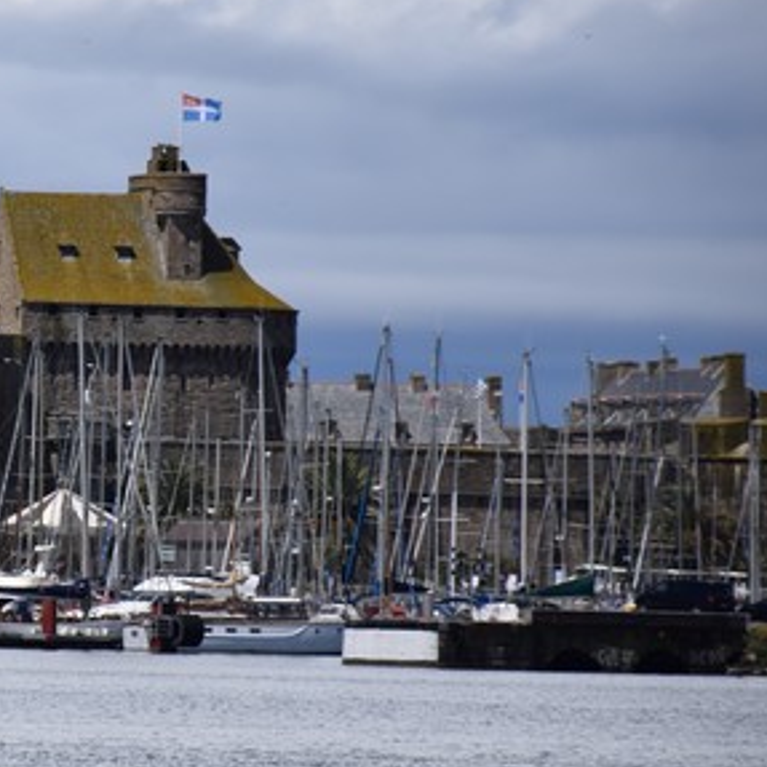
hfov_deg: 3.5
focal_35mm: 497
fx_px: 12459
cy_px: 333
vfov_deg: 3.5
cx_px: -241
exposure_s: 1/2000
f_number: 5.6
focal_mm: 140
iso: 200
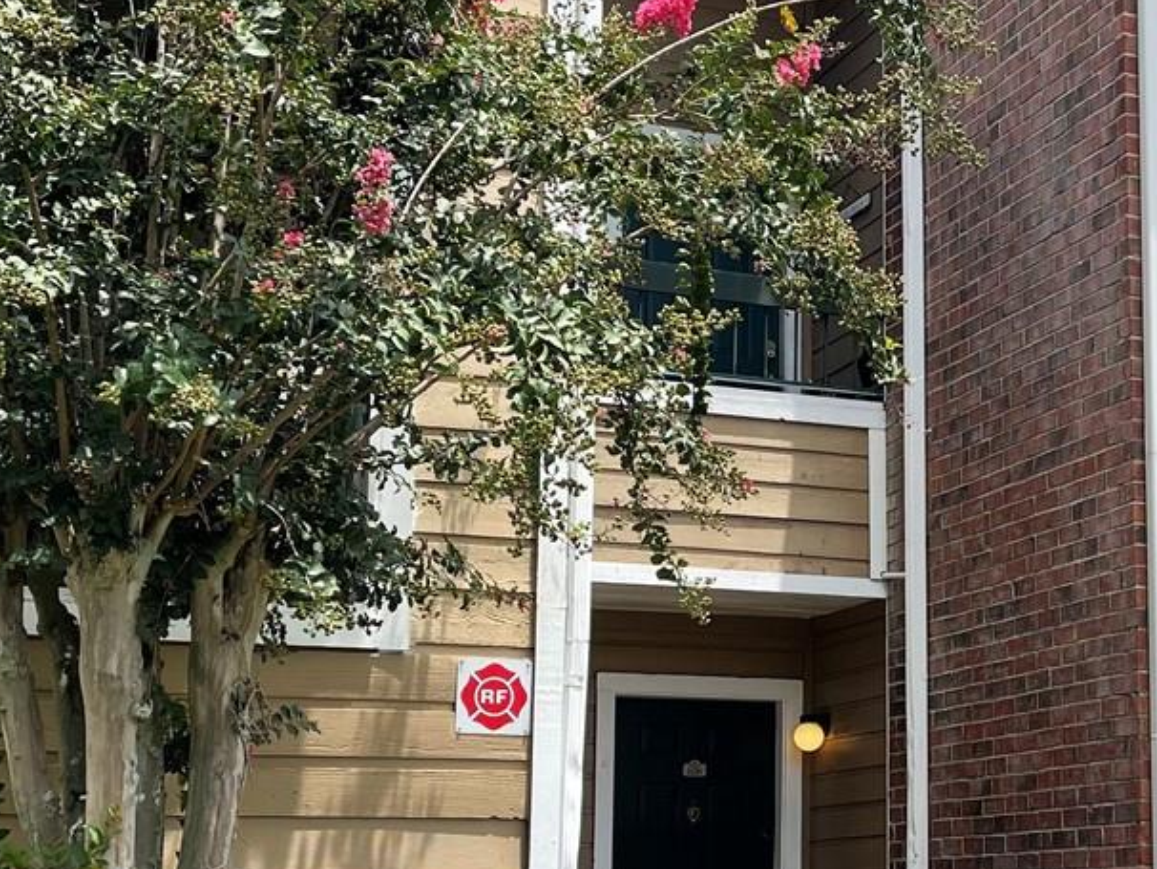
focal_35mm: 66
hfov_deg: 28.4
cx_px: 1008
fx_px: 2207
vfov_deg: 22.2
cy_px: 516
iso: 32
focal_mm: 5.1
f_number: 1.6
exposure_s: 1/1767
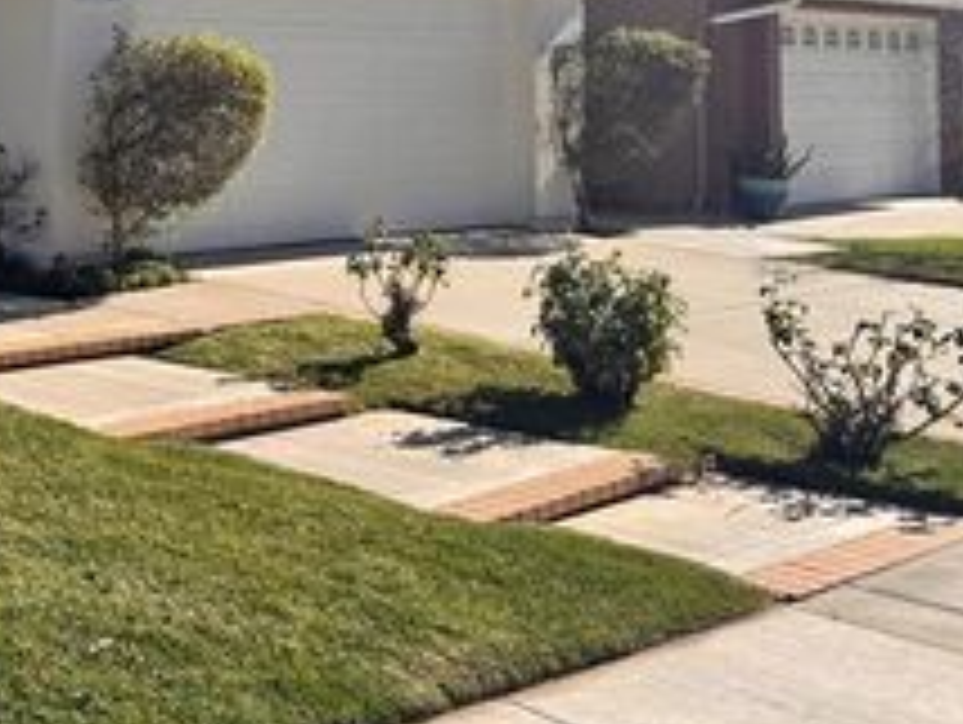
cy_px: 88
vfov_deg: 25.4
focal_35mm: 56
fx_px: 1560
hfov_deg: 30.7
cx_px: -94
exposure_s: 1/4310
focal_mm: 6.76
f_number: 1.78
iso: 80
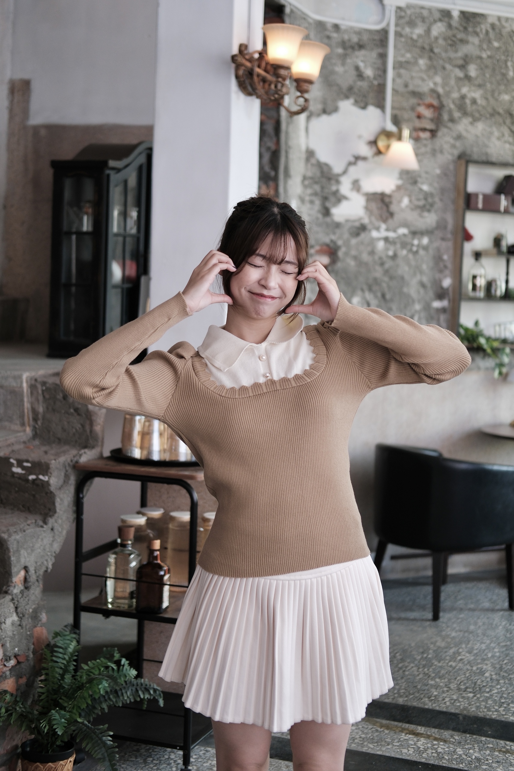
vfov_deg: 37.5
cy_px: 386
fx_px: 1135
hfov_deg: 25.5
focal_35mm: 53
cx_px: 257
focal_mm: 35
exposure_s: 1/75
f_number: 2
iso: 400
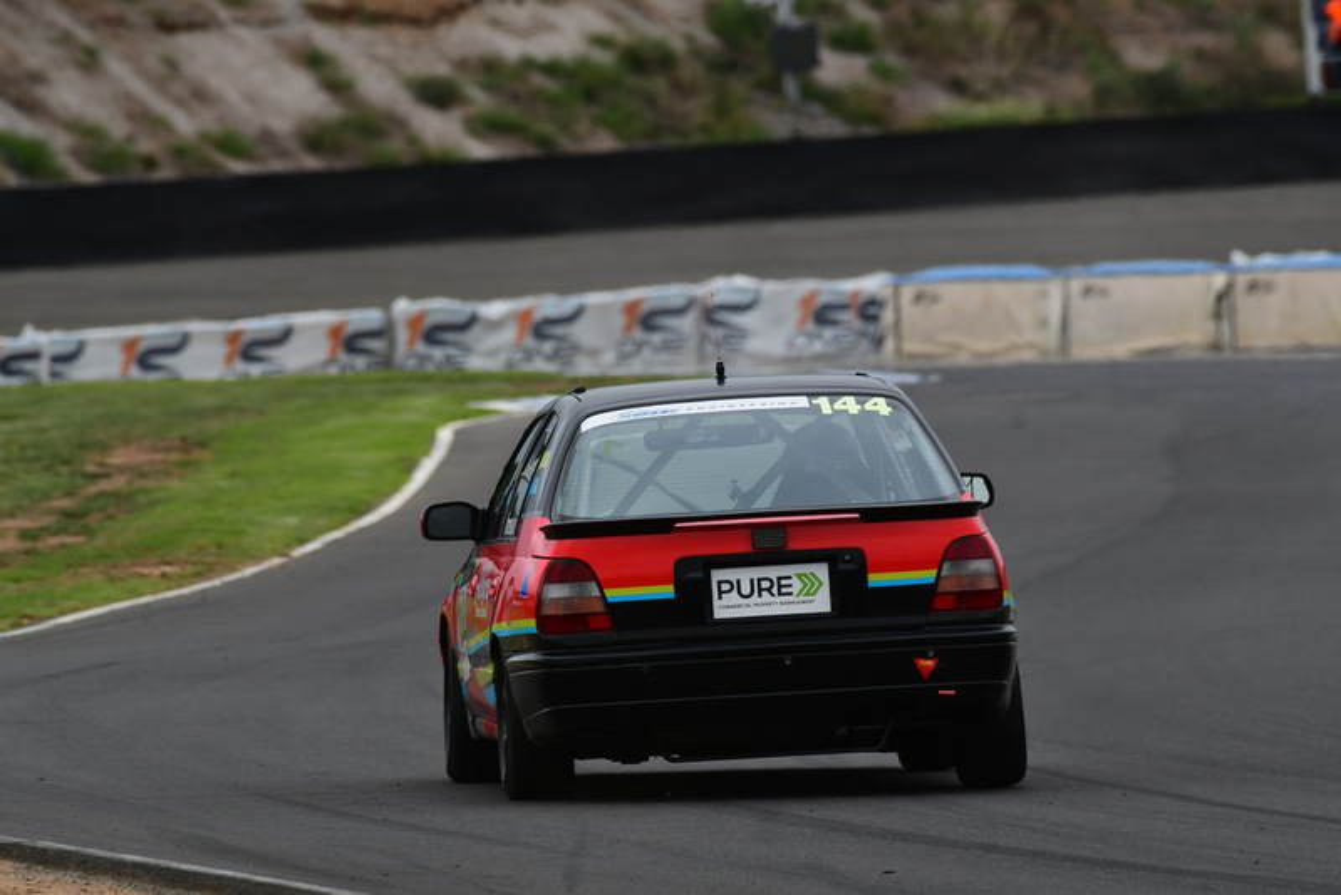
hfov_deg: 2.9
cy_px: 448
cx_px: 670
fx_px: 26828
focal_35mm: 720
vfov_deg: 1.9
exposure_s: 1/640
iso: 320
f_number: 10
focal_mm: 480
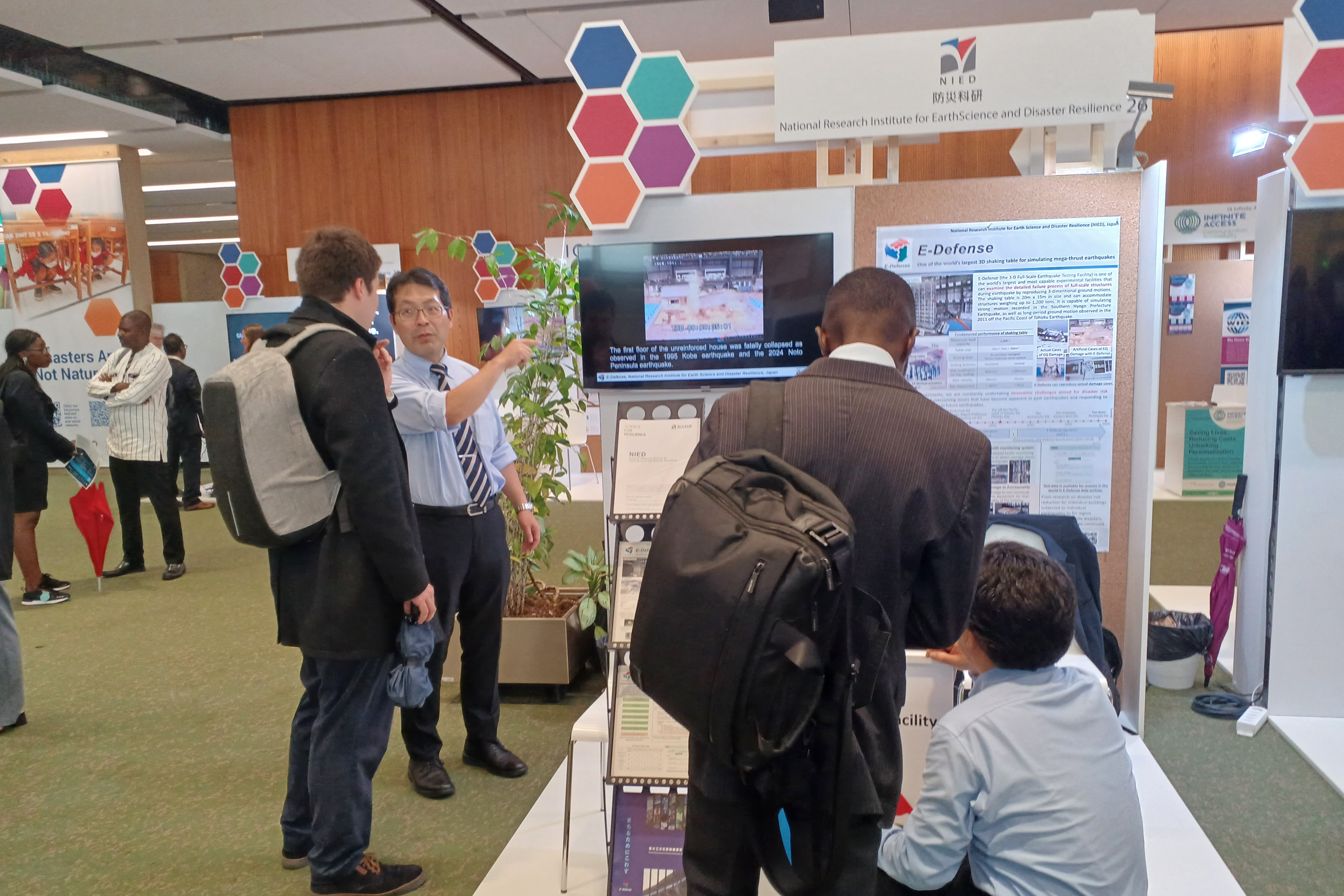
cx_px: 672
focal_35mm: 29
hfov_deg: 63.7
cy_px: 494
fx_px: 1083
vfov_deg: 44.9
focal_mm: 3.58
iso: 80
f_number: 1.9
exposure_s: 1/50
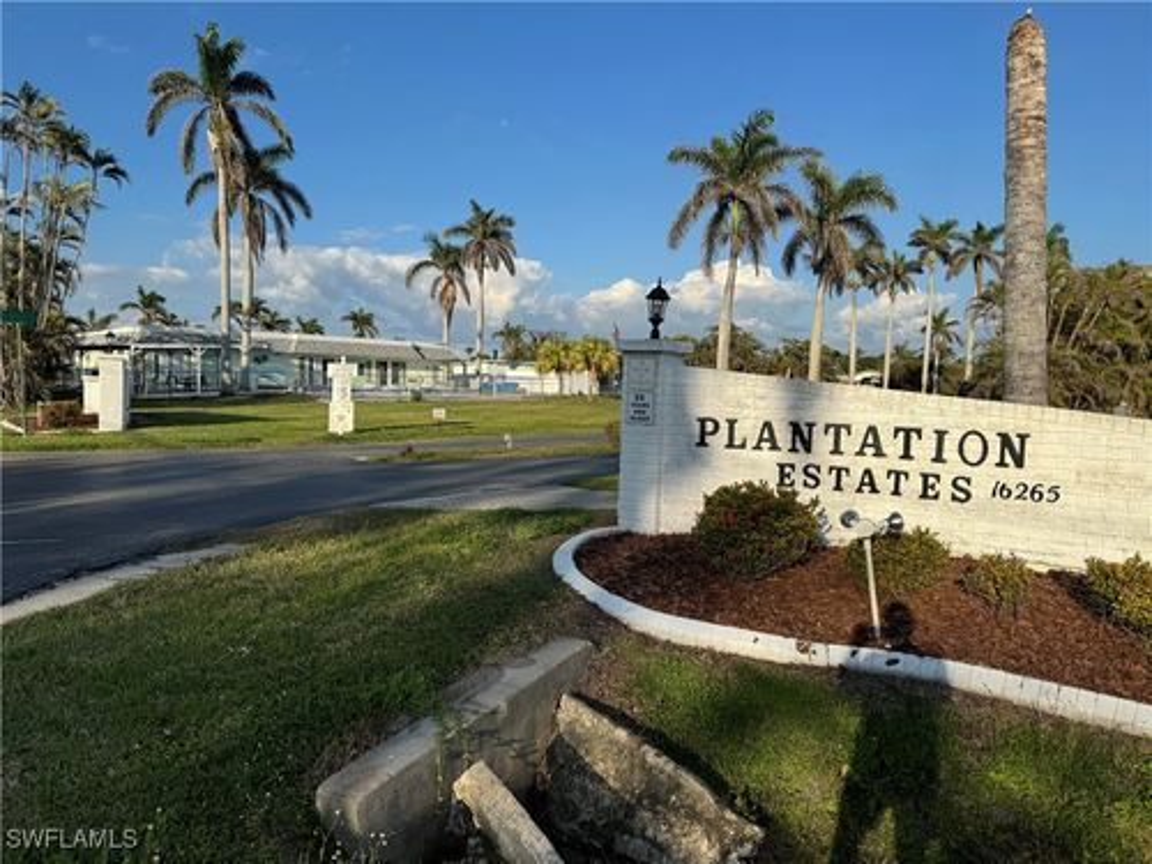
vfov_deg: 56.8
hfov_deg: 71.6
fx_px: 799
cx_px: 576
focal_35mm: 24
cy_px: 432
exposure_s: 1/6410
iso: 80
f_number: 1.78
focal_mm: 6.76
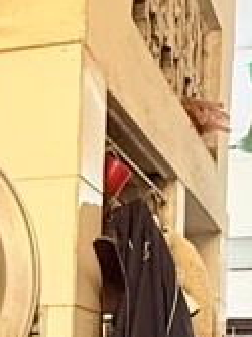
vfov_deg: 20.4
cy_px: 464
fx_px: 836
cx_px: 77
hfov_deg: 17.1
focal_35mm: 86
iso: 320
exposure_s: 1/50
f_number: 2.2
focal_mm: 2.22
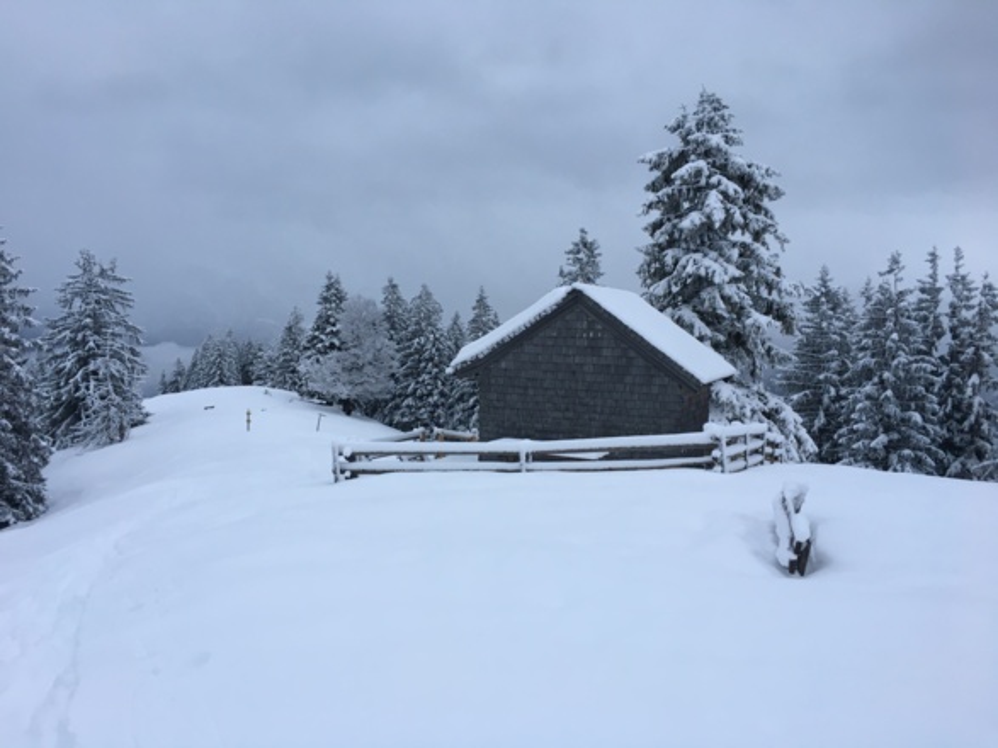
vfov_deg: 48.2
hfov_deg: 61.7
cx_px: 499
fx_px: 836
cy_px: 374
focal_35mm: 29
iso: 25
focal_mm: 4.15
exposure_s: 1/33
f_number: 2.2
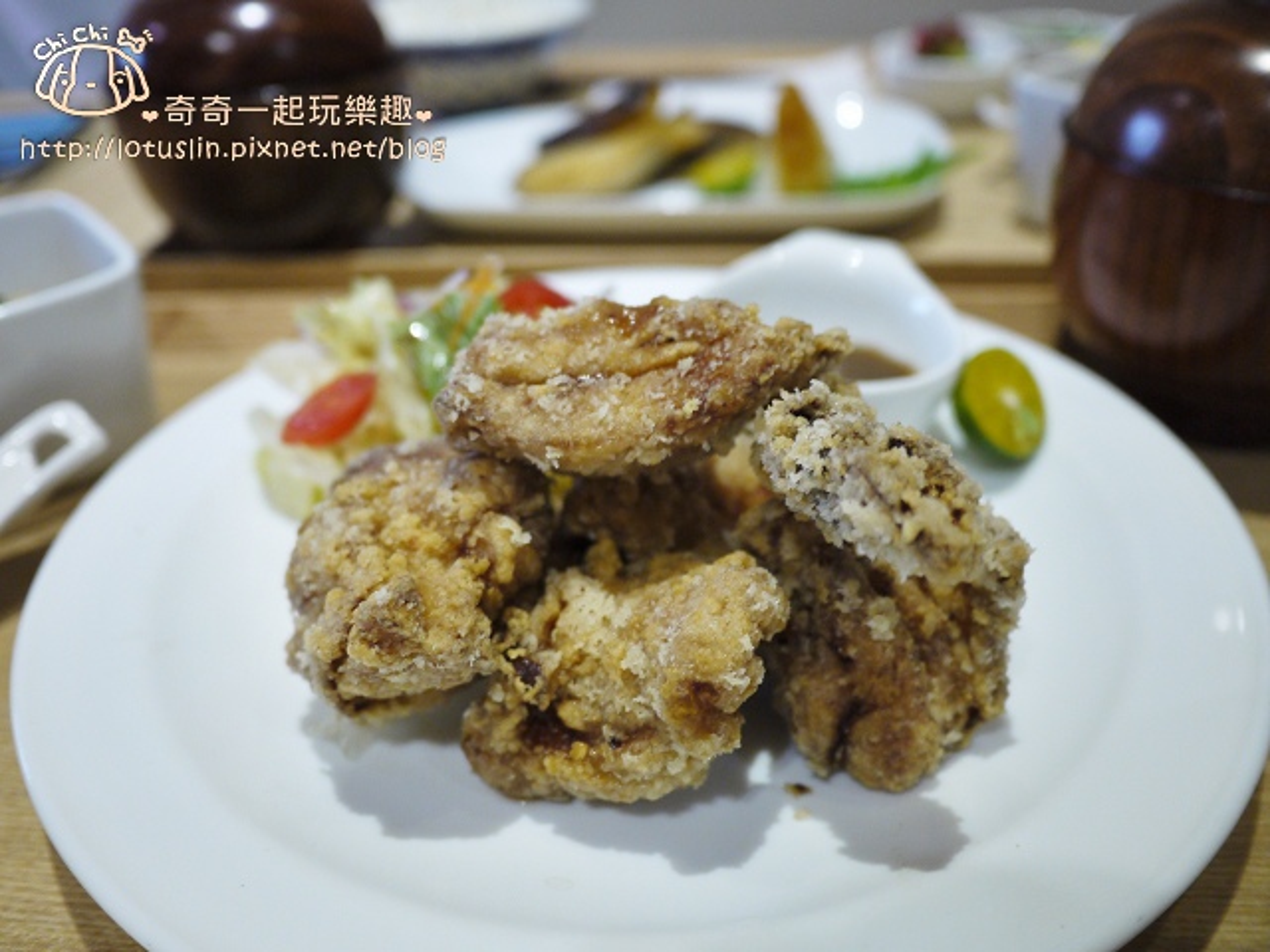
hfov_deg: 63.4
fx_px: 1027
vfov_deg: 49.7
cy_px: 476
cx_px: 635
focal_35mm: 28
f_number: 2.5
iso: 400
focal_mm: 14
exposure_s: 1/40
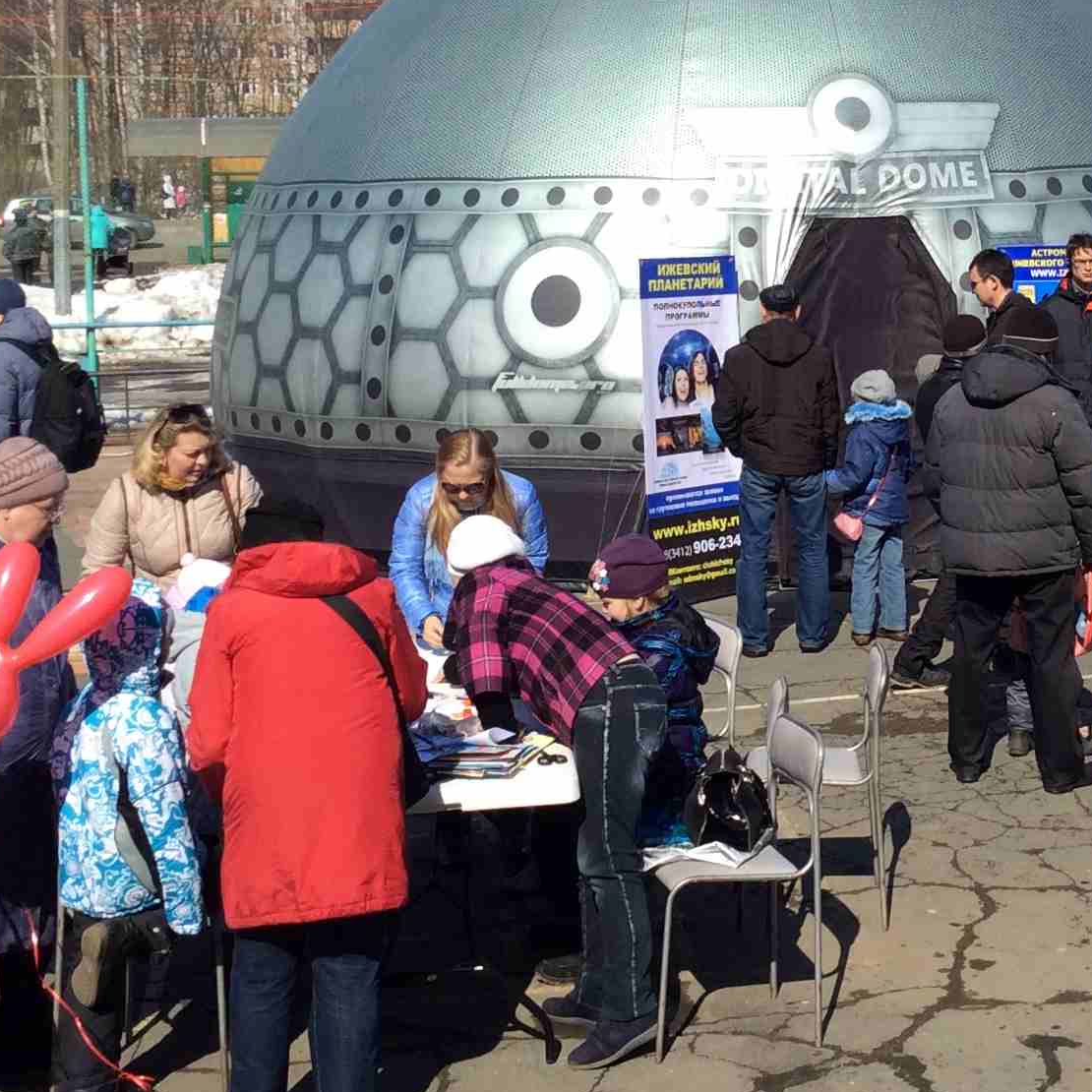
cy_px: 334
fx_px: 2427
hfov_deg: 25.1
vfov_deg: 25.2
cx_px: 807
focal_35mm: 68
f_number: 2.4
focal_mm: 3.3
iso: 32
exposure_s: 1/1684
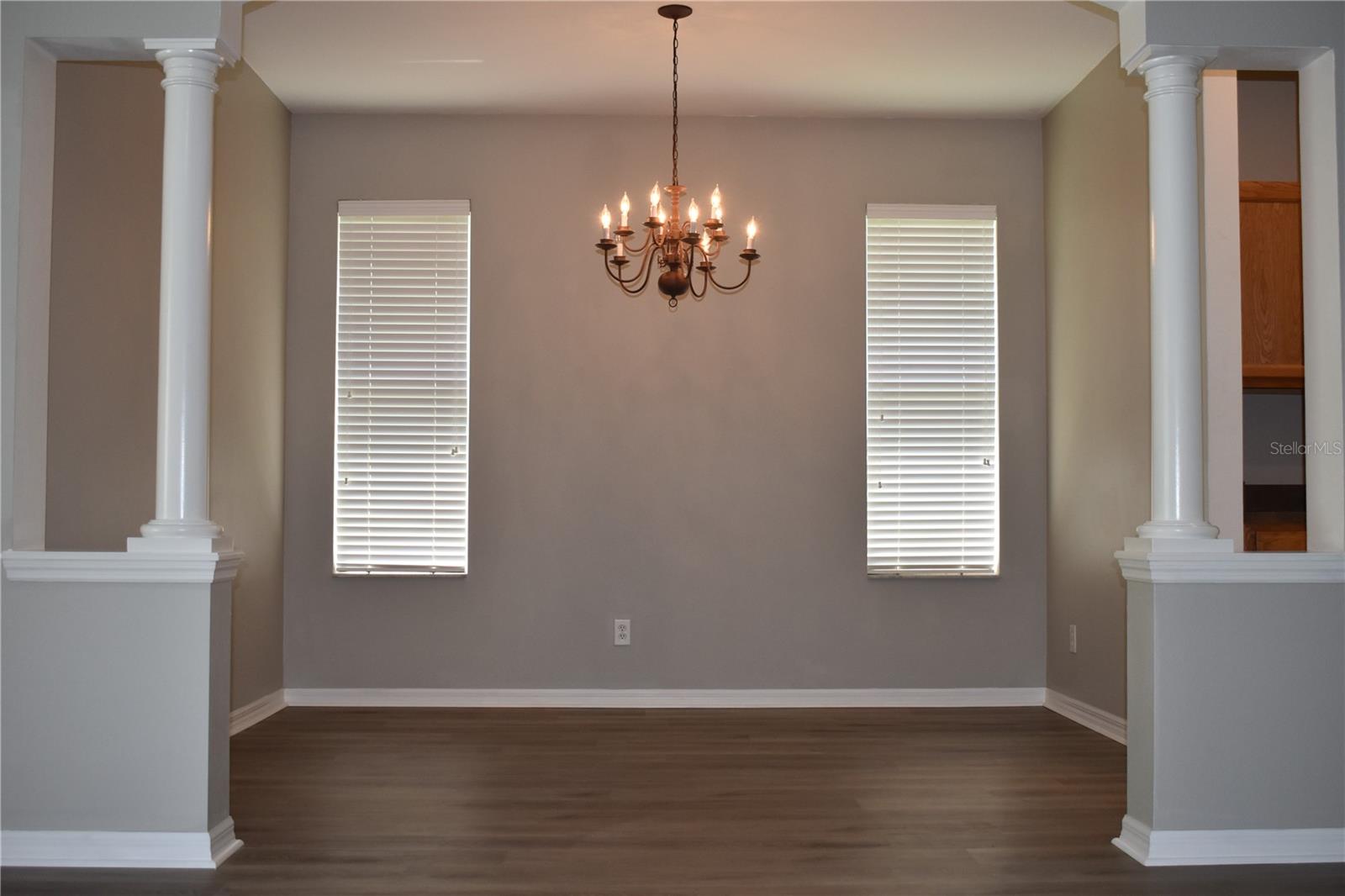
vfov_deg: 35.5
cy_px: 448
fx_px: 1401
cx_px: 672
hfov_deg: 51.3
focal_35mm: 38
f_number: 5
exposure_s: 1/200
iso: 720
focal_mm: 25
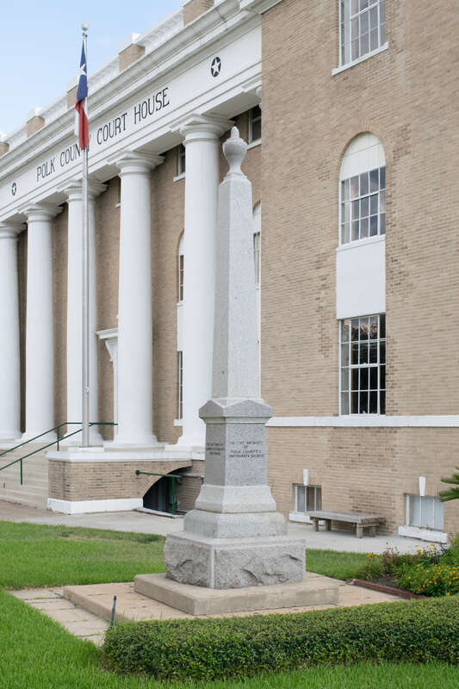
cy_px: 344
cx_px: 230
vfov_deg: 38.9
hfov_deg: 26.5
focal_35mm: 51
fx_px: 976
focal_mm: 34
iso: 400
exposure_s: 1/500
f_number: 11
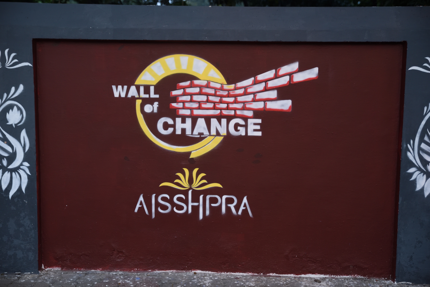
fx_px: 574
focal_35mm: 48
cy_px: 144
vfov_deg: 28.1
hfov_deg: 41.1
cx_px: 215
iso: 1000
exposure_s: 1/125
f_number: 3.5
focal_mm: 48
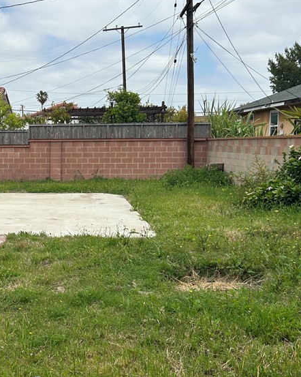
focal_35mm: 47
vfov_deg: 39.6
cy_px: 193
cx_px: 26
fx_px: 524
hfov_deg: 30.5
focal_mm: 5.7
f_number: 1.5
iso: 50
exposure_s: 1/6211
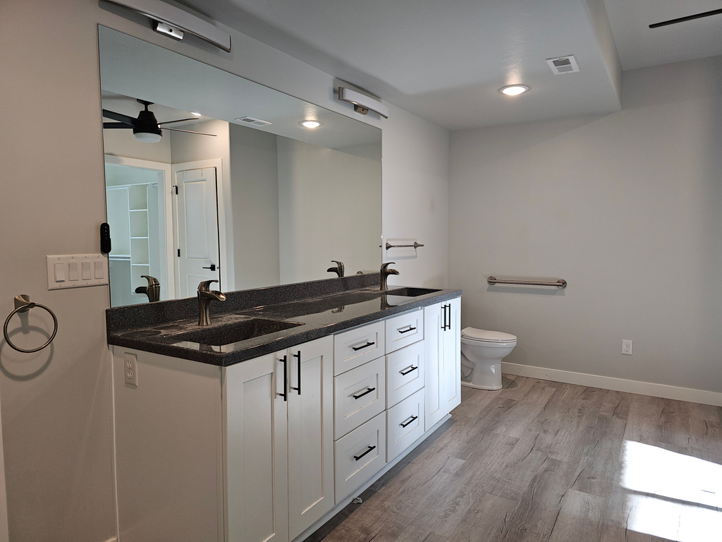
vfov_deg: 58.9
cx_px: 361
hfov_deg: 73.9
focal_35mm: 23
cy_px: 271
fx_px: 480
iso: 50
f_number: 1.7
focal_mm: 6.3
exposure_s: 1/60
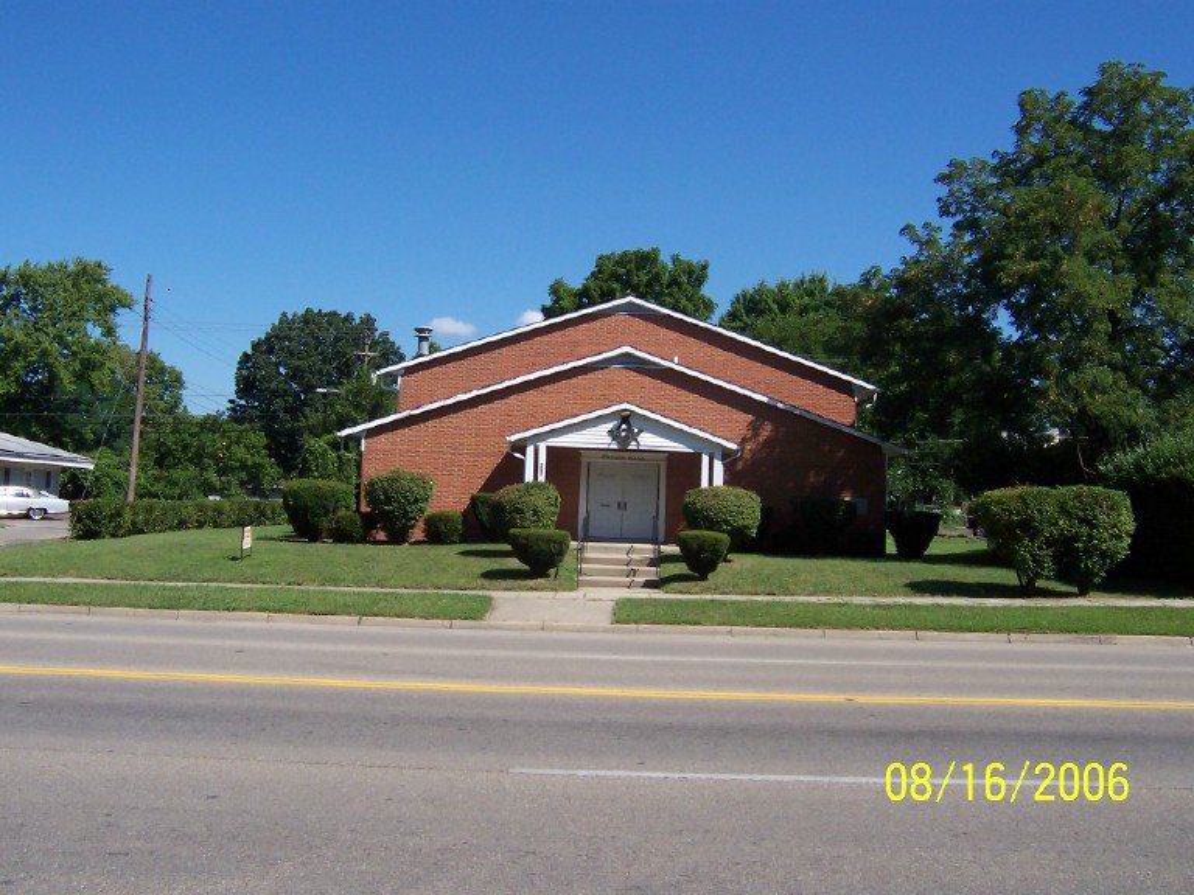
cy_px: 448
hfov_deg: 51.4
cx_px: 597
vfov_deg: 39.7
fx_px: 1242
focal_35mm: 36
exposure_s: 1/500
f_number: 5.6
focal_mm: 5.6
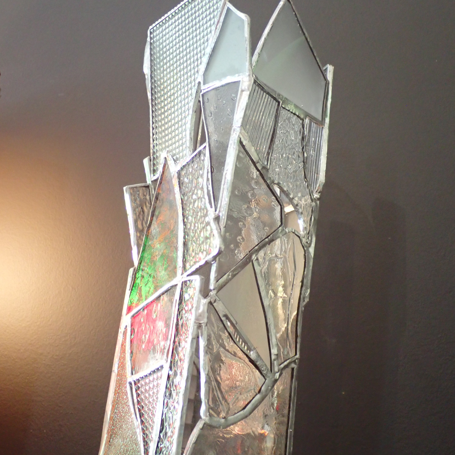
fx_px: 773
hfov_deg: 32.8
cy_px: 226
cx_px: 228
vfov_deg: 32.8
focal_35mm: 52
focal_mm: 7.84
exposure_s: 1/40
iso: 800
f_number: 2.9
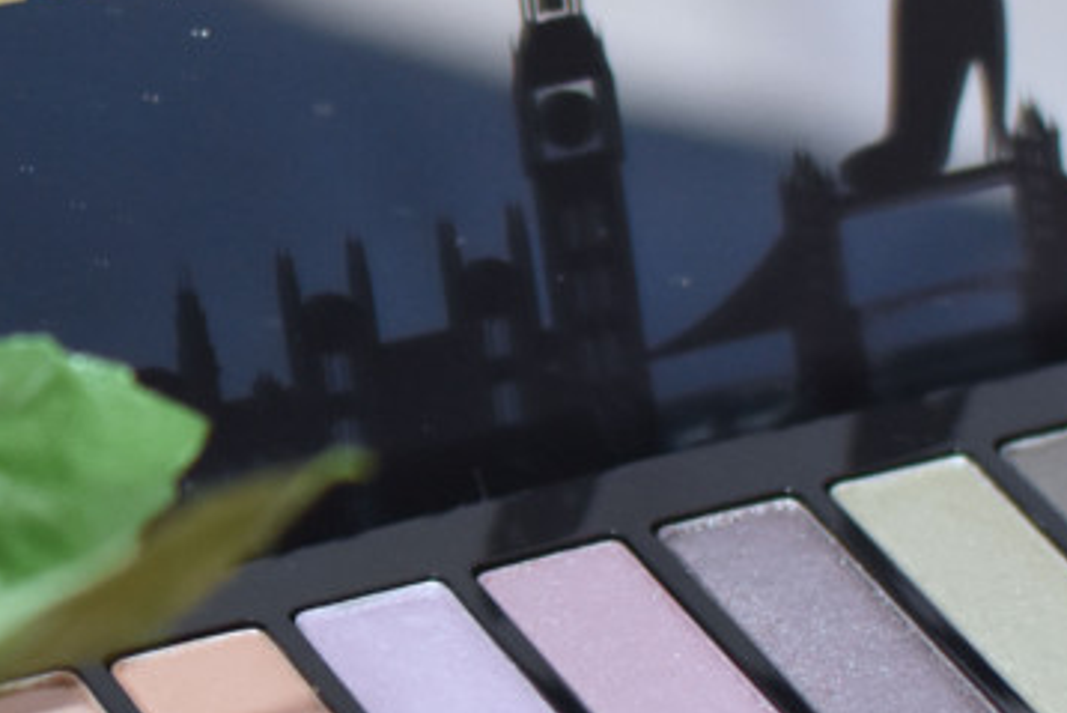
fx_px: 6256
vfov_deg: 6.5
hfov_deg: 9.6
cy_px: 224
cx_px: -176
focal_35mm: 211
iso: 720
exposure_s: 1/125
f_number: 2.8
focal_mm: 35
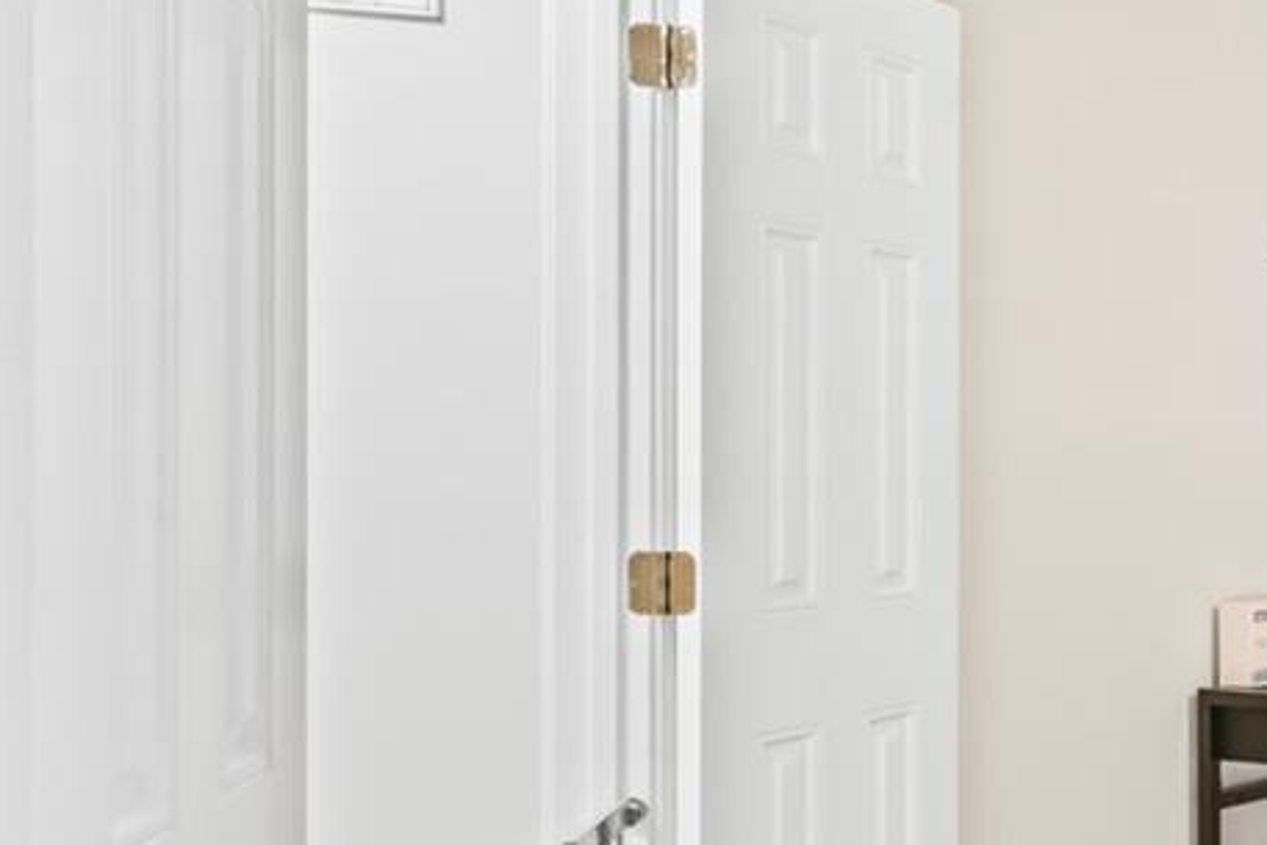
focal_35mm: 49
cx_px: 1905
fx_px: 1725
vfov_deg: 27.5
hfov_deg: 27.5
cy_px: 490
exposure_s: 2
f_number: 13
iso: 2000
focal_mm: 14
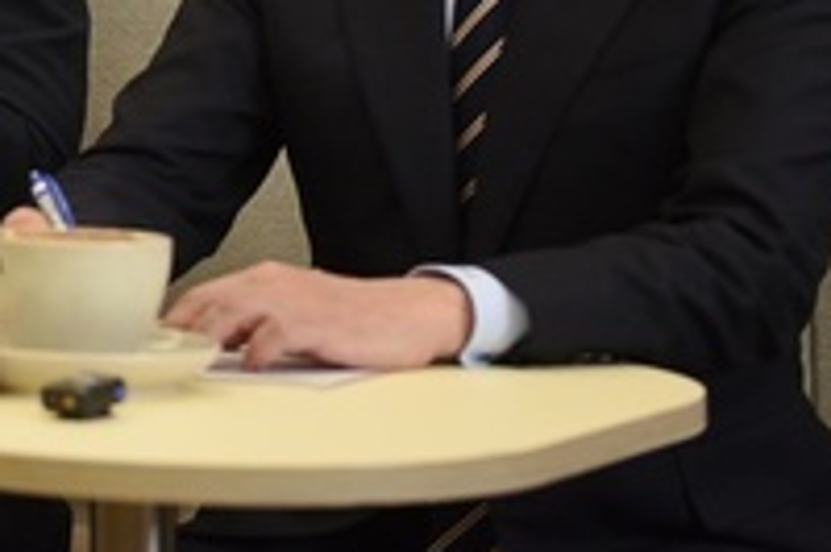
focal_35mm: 132
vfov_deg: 10.0
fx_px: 3044
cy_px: -276
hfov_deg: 15.1
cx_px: -100
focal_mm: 42
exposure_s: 1/800
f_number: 2.8
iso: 1250
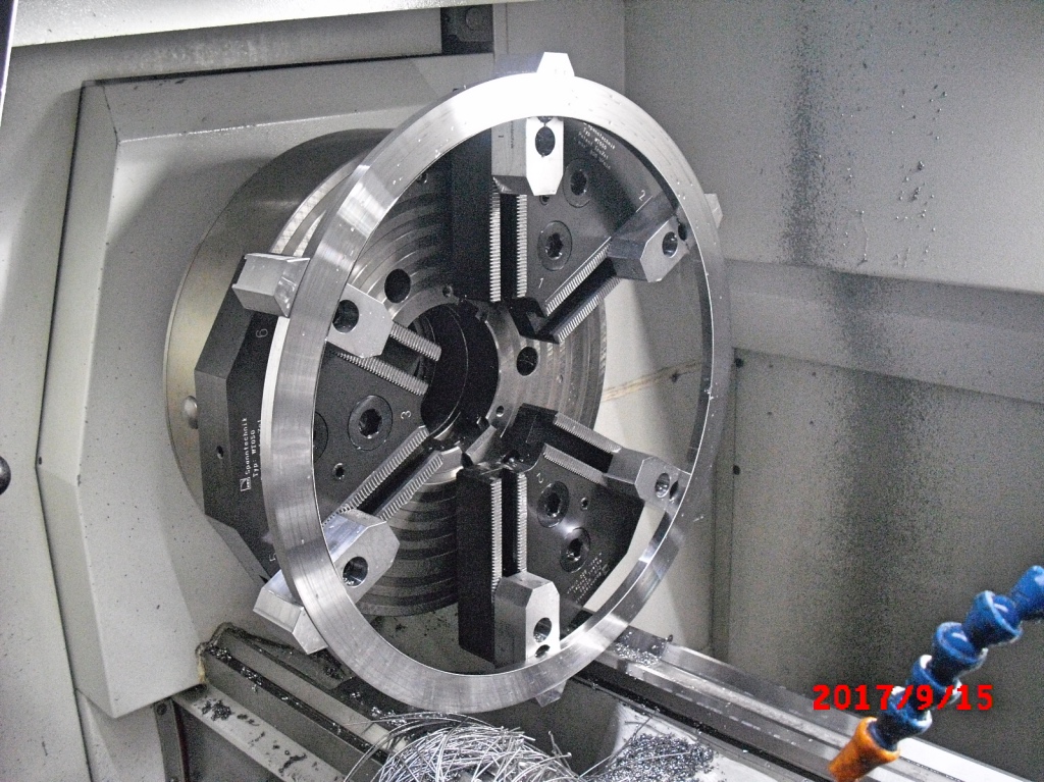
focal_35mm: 38
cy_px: 391
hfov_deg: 49.0
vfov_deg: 37.7
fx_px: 1146
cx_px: 522
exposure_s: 1/80
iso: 800
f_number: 2.8
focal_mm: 6.2
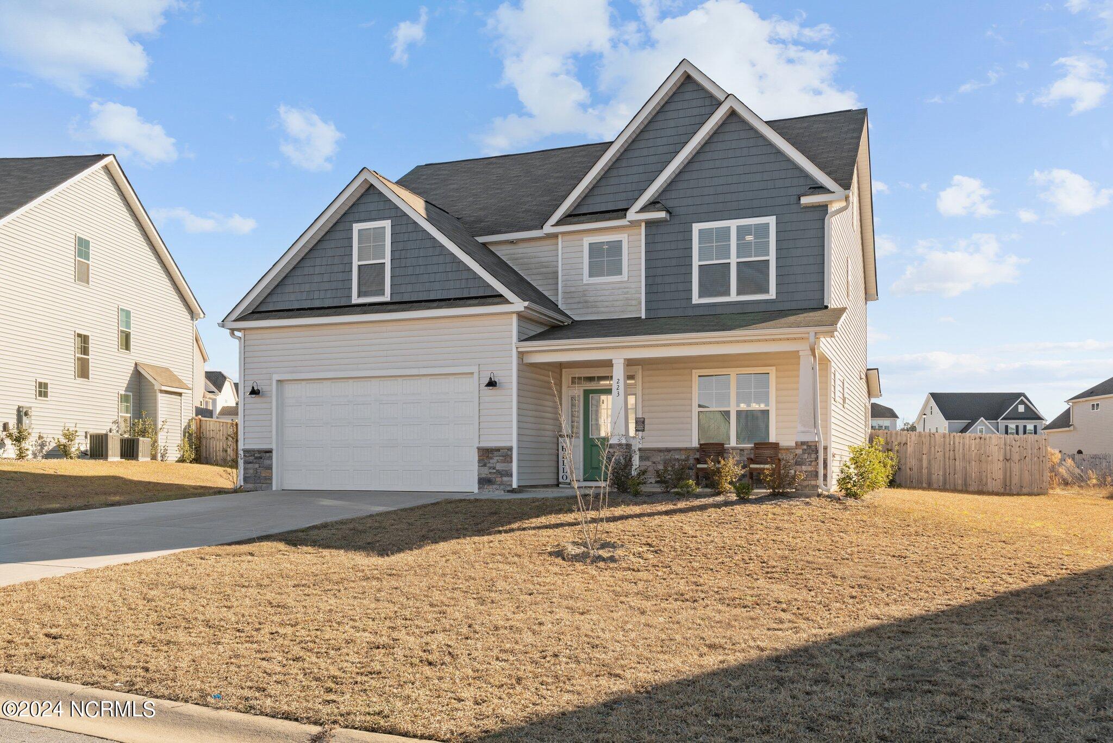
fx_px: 928
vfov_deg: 43.6
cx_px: 556
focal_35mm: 30
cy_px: 372
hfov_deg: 61.9
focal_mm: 30
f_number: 8
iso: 320
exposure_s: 1/320
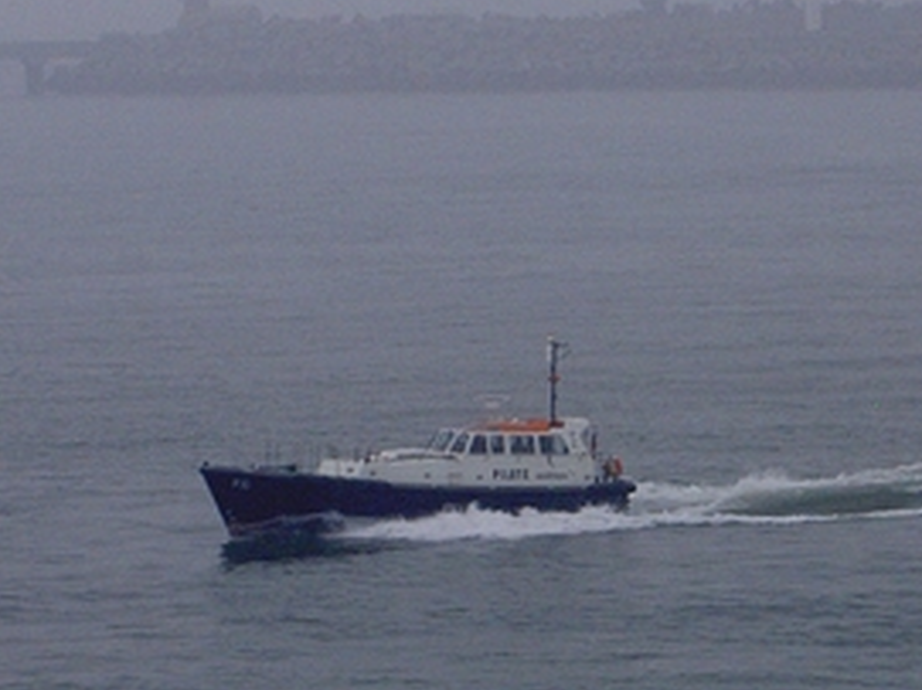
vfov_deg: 5.8
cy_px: 506
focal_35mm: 257
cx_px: 405
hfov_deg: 7.7
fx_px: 6842
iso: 200
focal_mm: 24
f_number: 8.3
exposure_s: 1/250
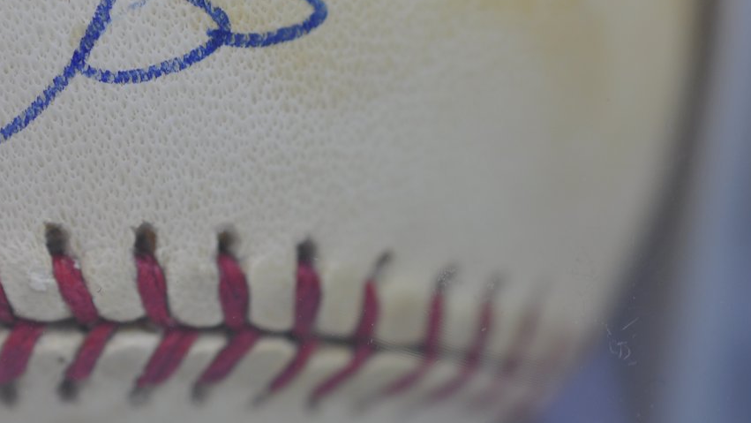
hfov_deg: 16.7
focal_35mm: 126
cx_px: 48
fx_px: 2509
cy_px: -30
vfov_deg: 9.5
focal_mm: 40
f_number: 3.5
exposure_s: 1/50
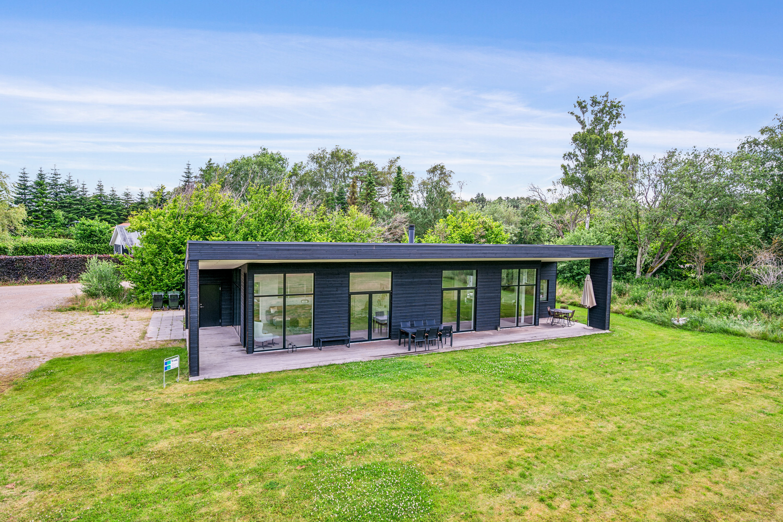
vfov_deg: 63.2
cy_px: 261
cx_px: 392
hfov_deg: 85.4
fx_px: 424
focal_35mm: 20
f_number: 8
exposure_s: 1/160
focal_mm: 19.5
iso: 200
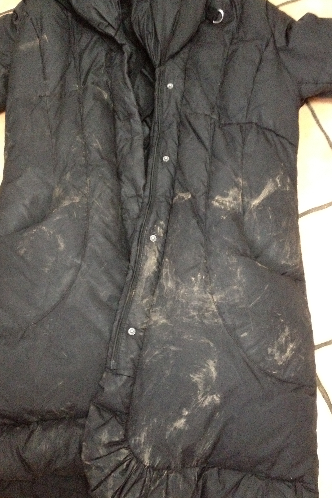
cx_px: 158
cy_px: 251
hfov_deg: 35.9
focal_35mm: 37
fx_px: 512
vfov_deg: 51.9
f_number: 2.4
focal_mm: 4.28
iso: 640
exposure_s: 1/15
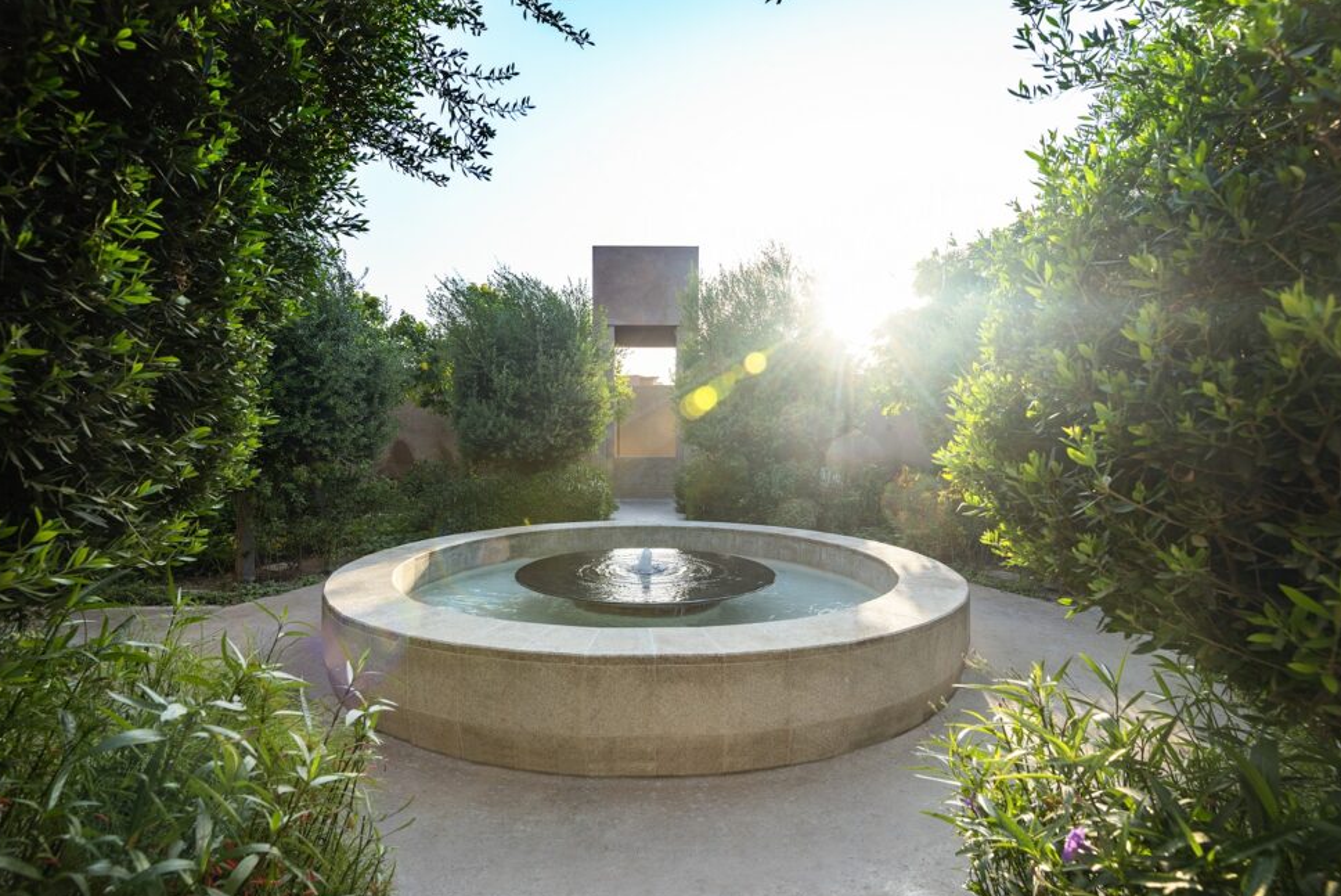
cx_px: 646
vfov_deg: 70.5
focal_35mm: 17
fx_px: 634
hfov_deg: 93.2
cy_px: 448
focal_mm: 16
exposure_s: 1/50
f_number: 8
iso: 100
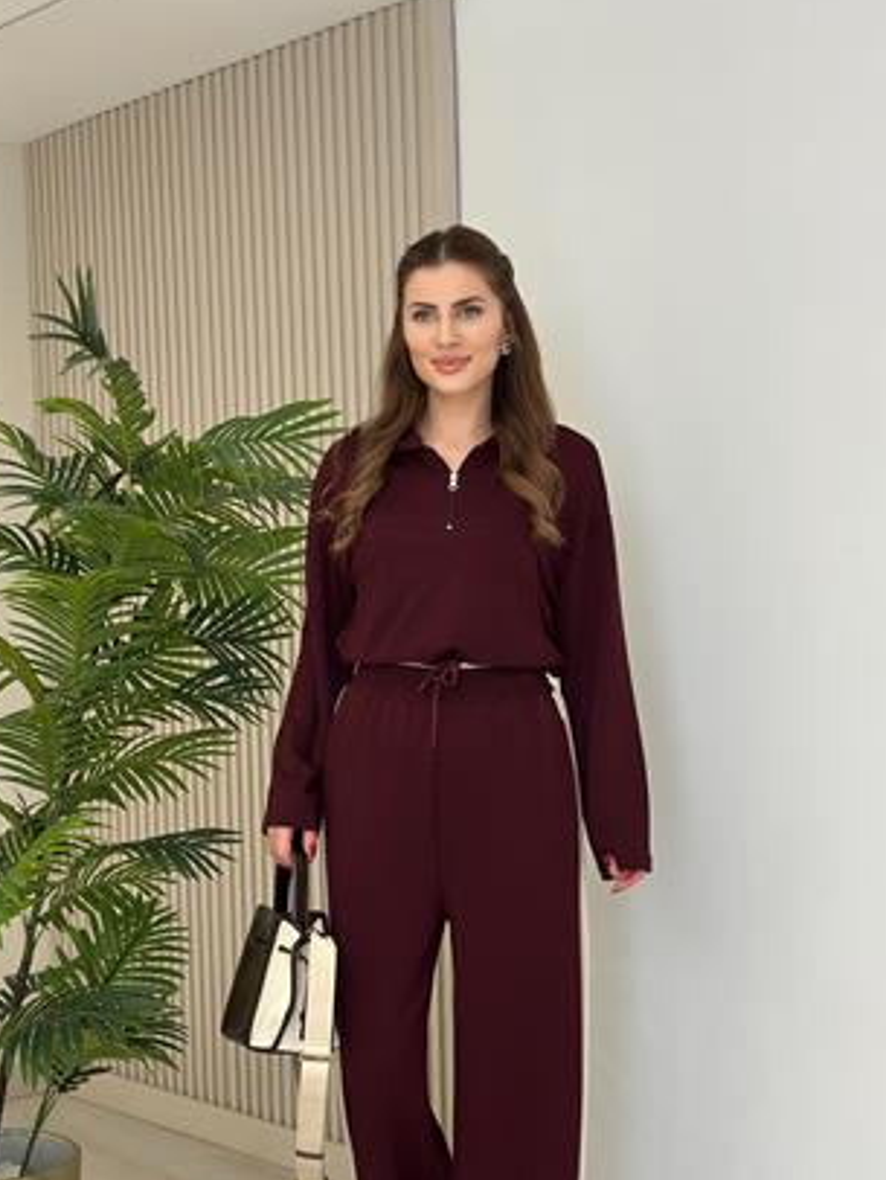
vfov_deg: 30.6
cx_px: 491
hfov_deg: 23.3
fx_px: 2148
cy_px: 708
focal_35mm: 63
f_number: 1.78
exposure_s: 1/343
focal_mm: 6.86
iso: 80
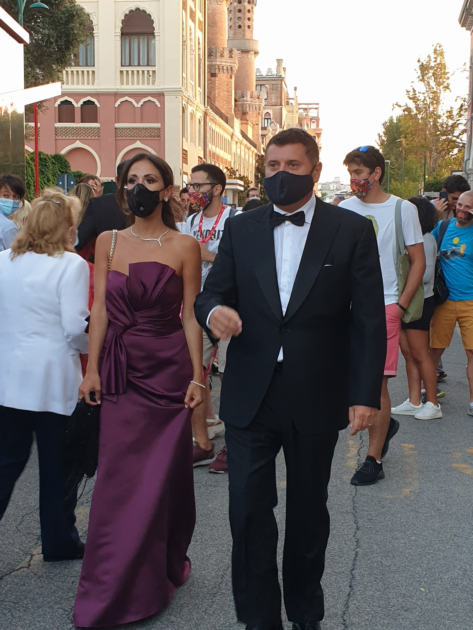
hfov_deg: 53.1
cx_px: 236
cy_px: 315
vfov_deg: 67.3
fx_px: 474
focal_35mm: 26
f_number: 2.4
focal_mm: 4.3
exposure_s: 1/100
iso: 80
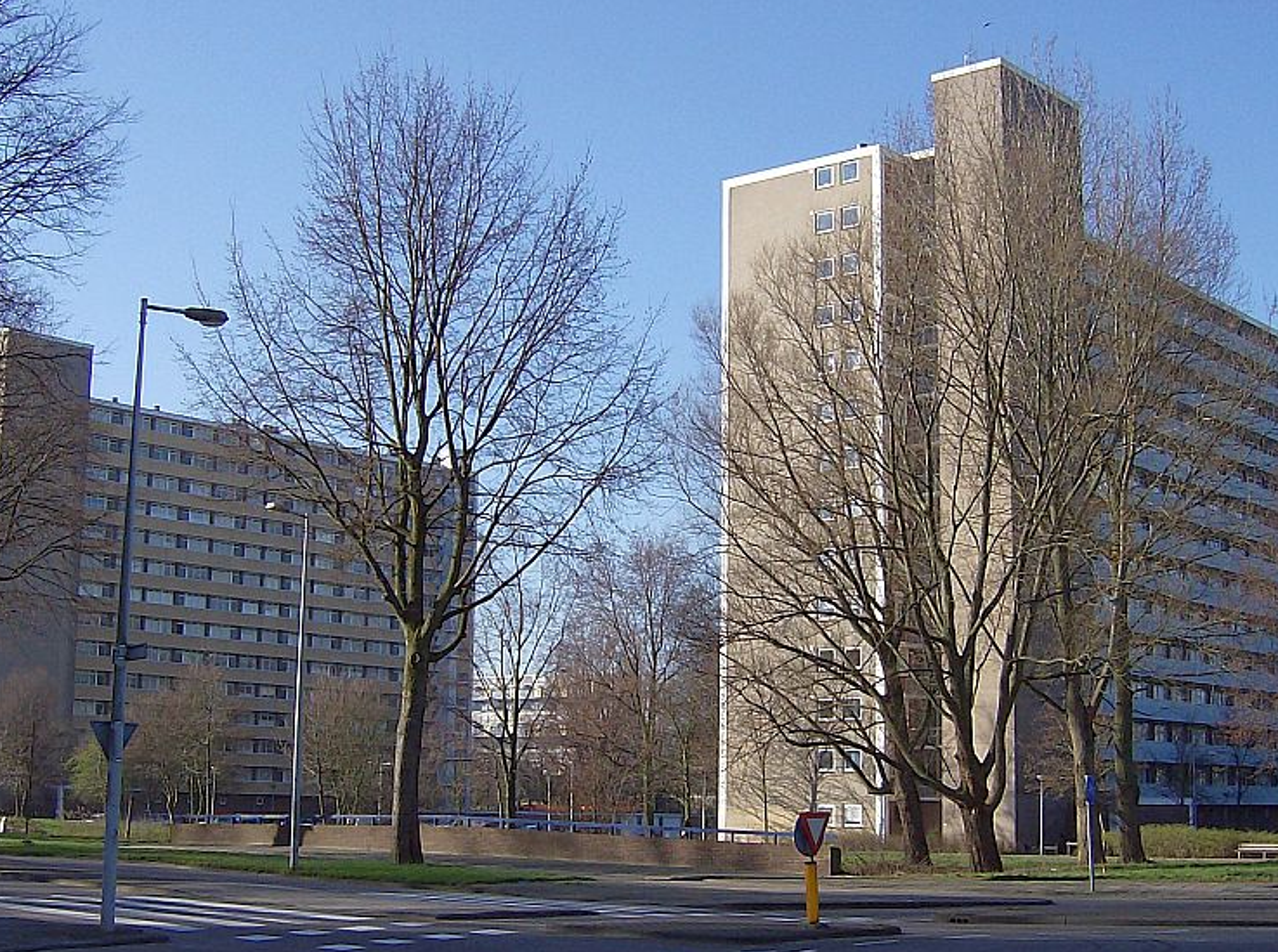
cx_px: 629
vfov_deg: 29.0
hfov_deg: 38.3
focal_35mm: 50
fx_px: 1841
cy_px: 467
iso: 100
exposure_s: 1/527
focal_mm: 6
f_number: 4.7
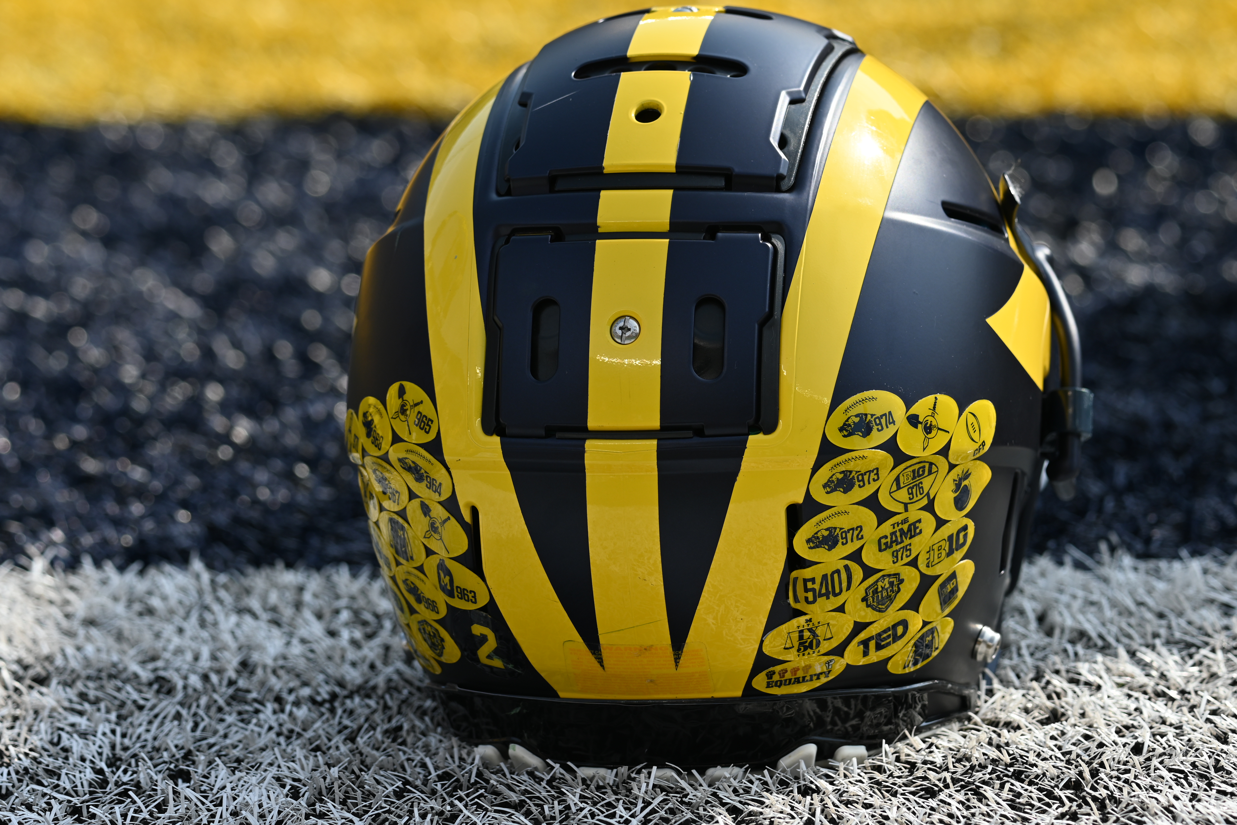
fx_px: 9019
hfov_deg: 7.8
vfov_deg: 5.2
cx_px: 618
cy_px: 412
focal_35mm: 262
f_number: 5.6
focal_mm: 175
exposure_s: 1/500
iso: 100
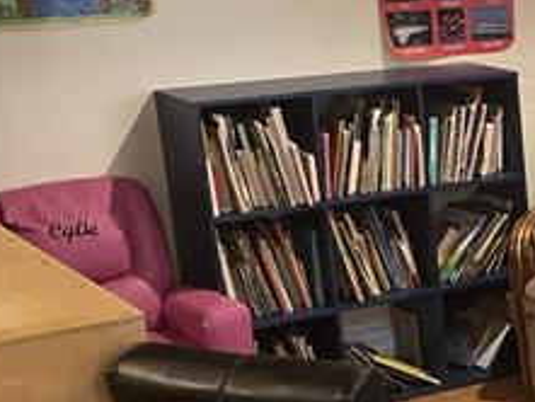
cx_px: 855
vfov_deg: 15.6
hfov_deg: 18.1
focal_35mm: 94
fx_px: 1454
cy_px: 356
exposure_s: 1/60
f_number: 1.8
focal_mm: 4.25
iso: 400
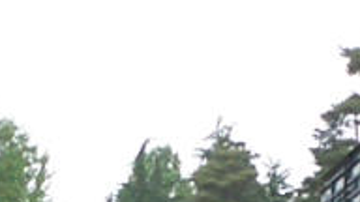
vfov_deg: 5.6
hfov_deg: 10.2
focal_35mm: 210
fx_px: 2005
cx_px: 98
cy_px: 509
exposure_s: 1/50
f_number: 3.5
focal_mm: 5.6
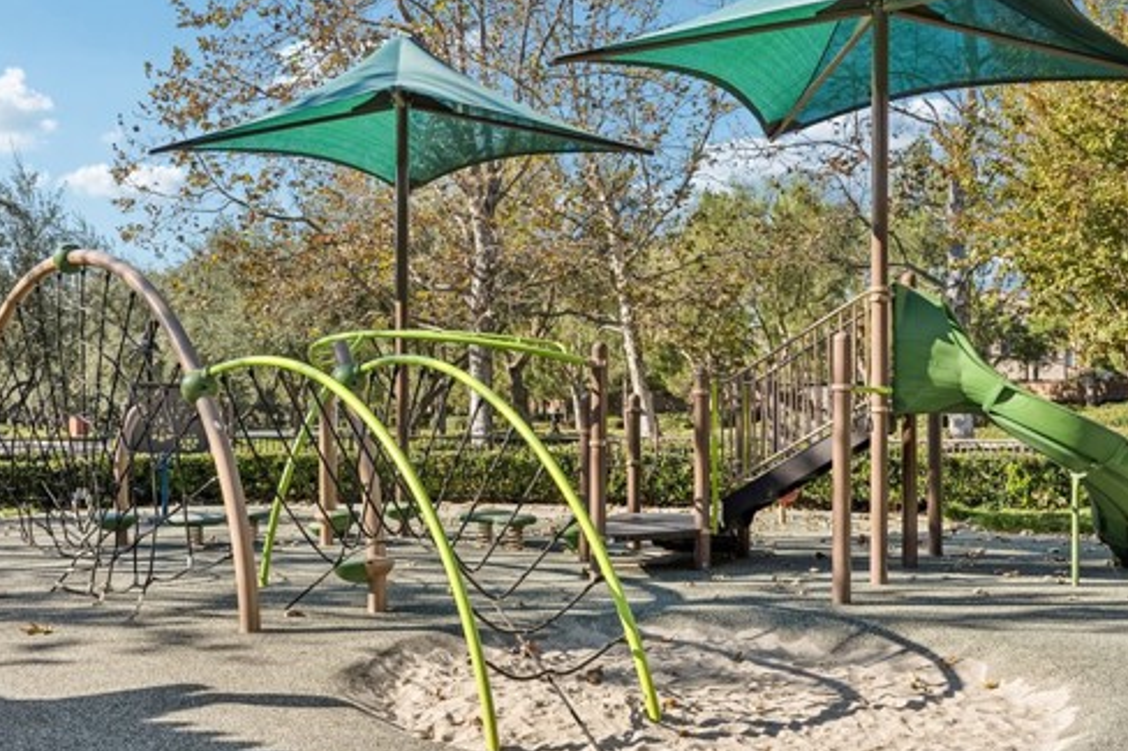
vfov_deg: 35.0
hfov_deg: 50.5
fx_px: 1190
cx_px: 476
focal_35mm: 38
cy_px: 377
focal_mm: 29
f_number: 8
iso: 100
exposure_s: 1/200
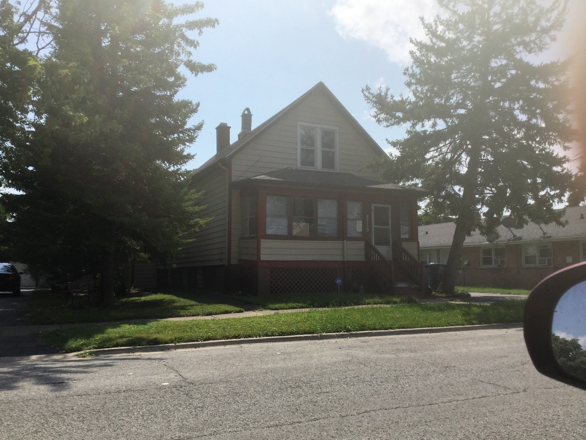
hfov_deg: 58.4
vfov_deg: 45.4
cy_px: 220
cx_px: 293
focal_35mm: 31
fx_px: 525
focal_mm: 3.3
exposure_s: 1/2203
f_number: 2.4
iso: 25
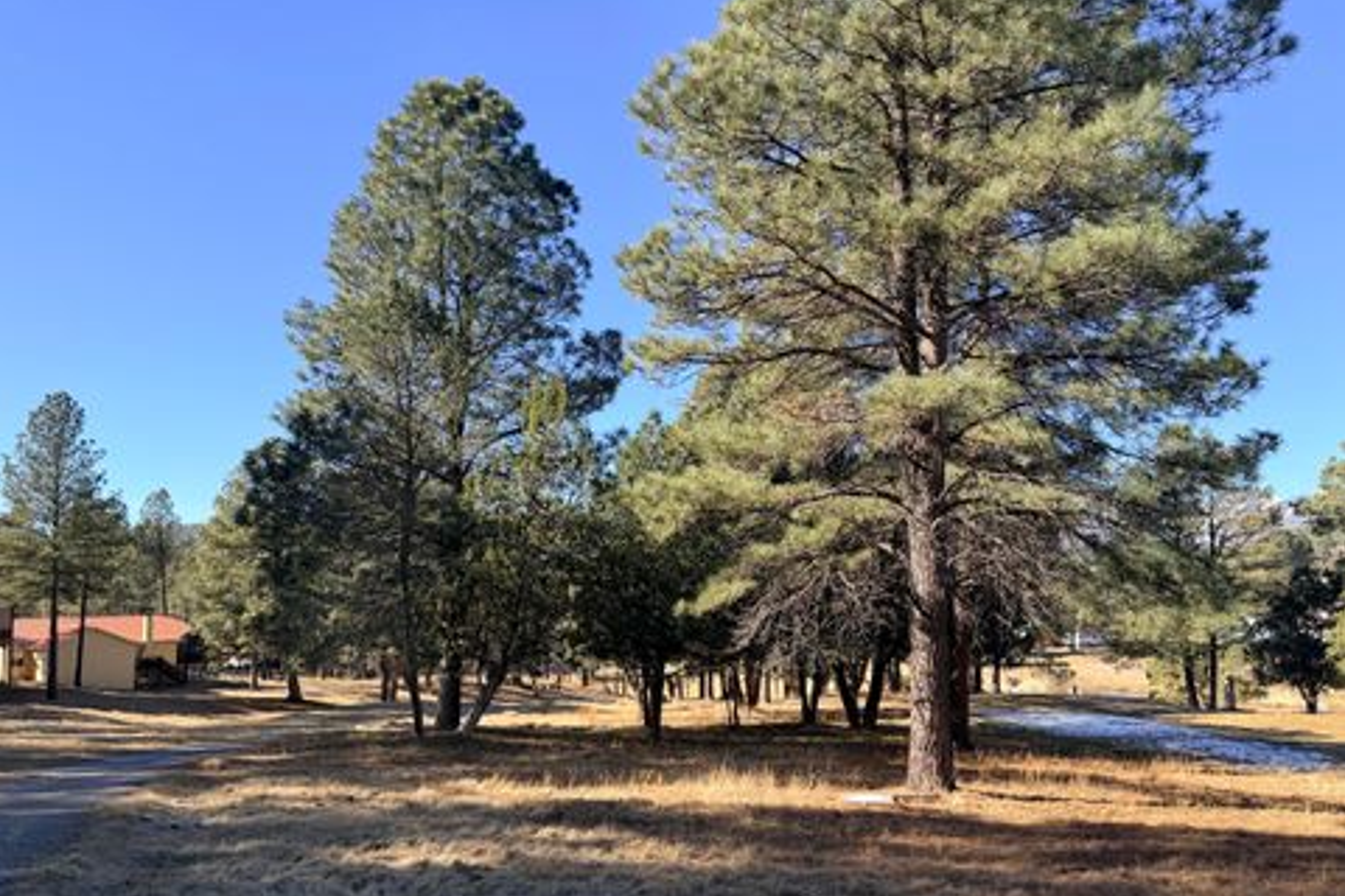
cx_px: 647
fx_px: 971
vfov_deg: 49.4
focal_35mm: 26
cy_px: 511
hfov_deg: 69.4
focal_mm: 6.76
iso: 100
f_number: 1.78
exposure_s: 1/1770
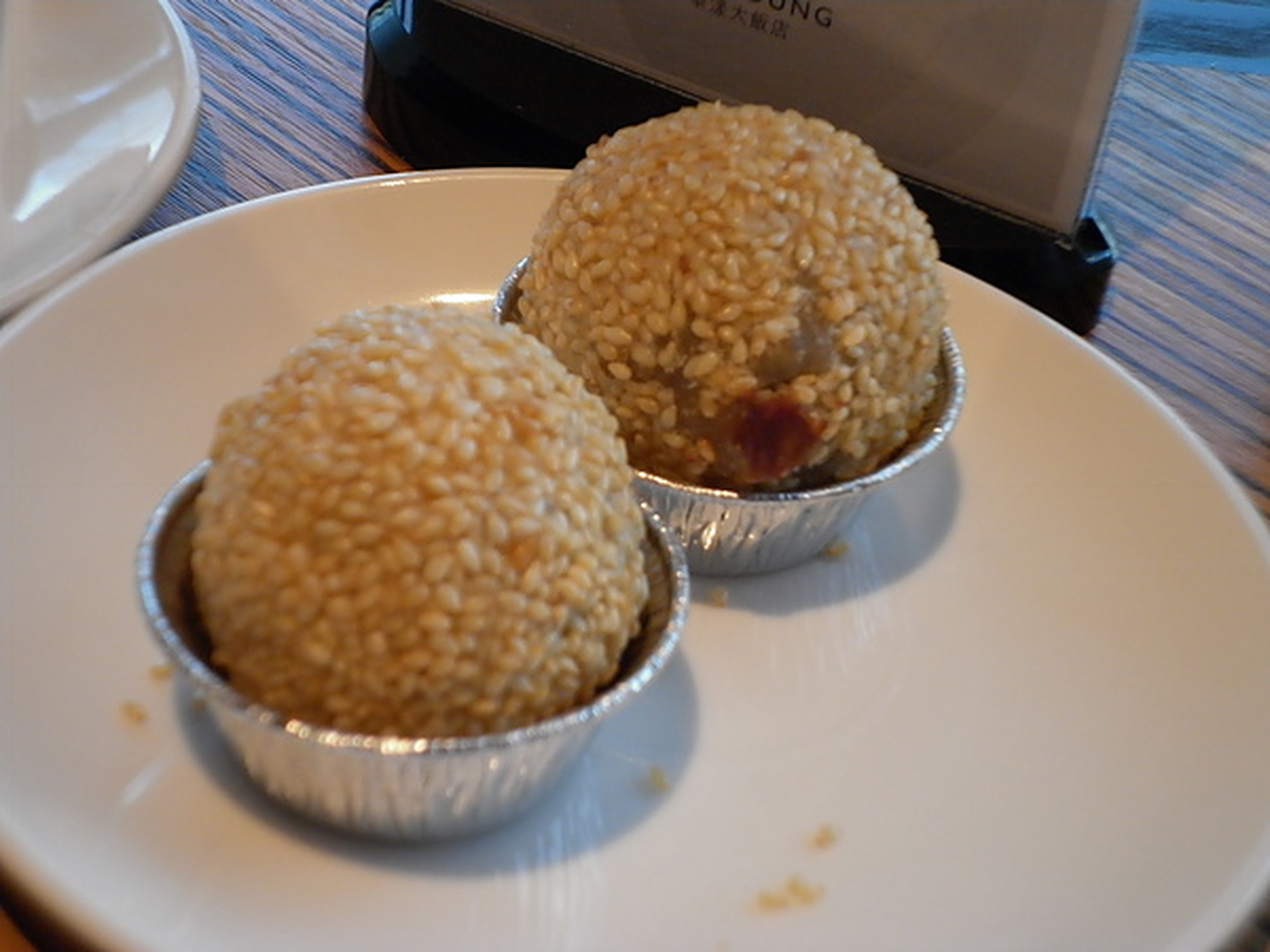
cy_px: 476
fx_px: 2495
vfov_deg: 21.6
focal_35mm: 68
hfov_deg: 28.6
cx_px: 635
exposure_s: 1/40
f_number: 4.7
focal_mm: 12.3
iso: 200
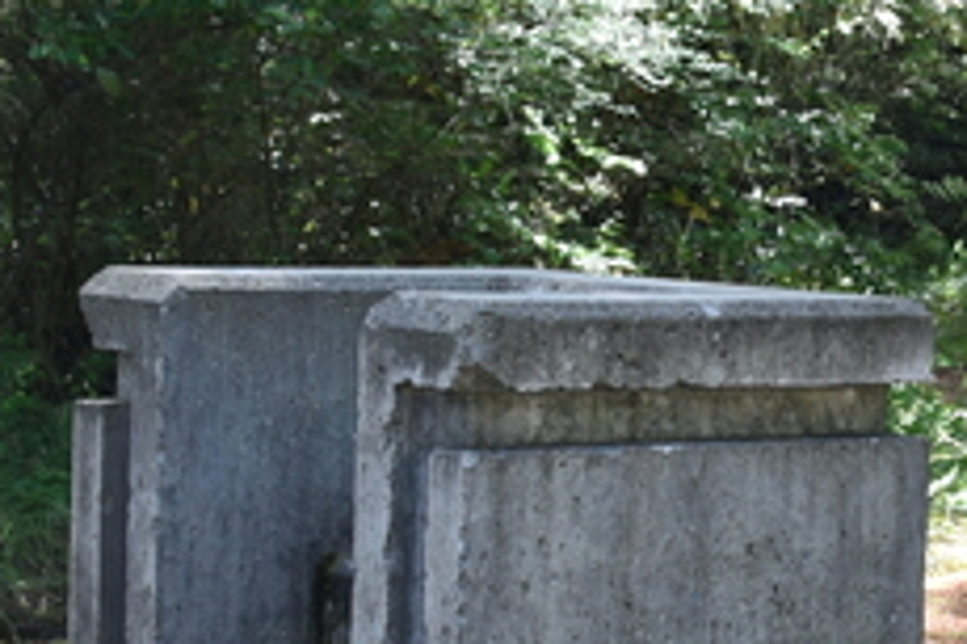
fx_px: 4187
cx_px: 896
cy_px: 383
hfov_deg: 13.1
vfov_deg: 8.8
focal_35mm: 156
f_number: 4.5
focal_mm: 28
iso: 100
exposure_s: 1/80
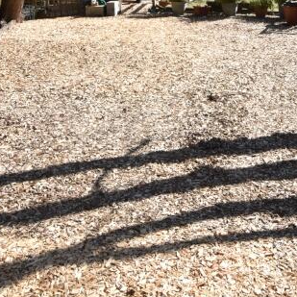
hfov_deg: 36.0
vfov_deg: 34.1
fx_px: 450
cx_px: 206
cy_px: 18
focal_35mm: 46
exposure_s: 1/250
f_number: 8
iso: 200
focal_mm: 11
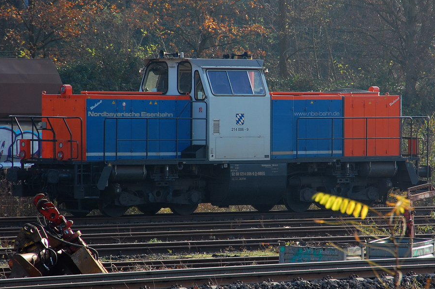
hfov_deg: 6.0
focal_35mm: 344
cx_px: 237
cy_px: 158
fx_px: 4153
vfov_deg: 4.0
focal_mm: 200
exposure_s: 1/100
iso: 200
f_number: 10
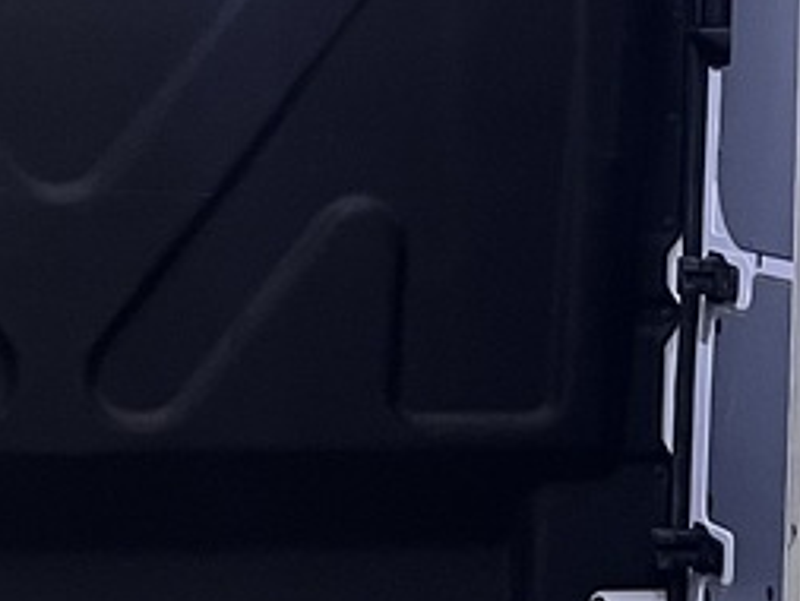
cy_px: 478
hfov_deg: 12.8
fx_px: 3422
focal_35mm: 148
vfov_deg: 10.0
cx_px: 1129
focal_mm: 5.7
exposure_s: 1/60
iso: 160
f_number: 1.5
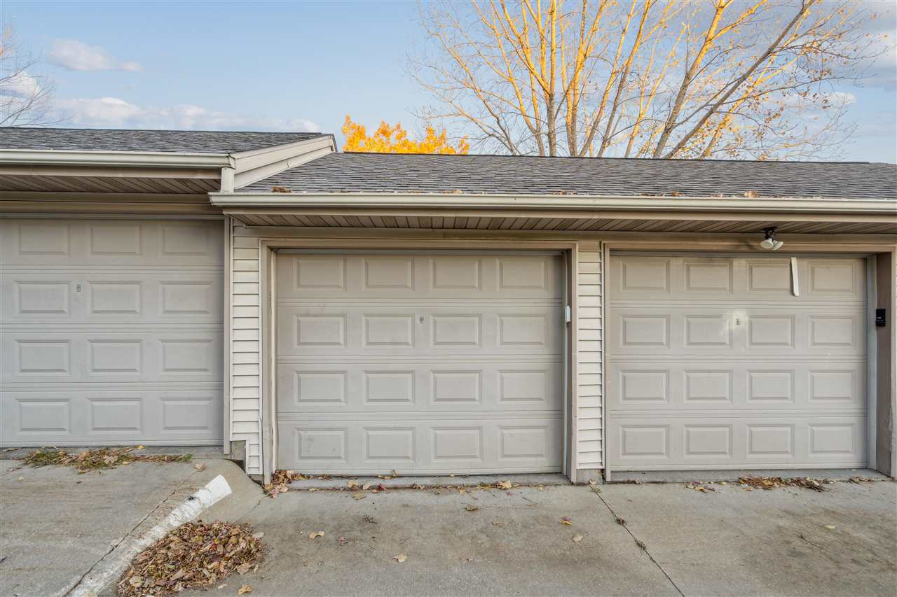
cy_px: 298
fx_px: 399
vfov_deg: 73.7
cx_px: 448
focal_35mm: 16
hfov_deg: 96.7
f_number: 9
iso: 400
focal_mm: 16
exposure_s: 1/30
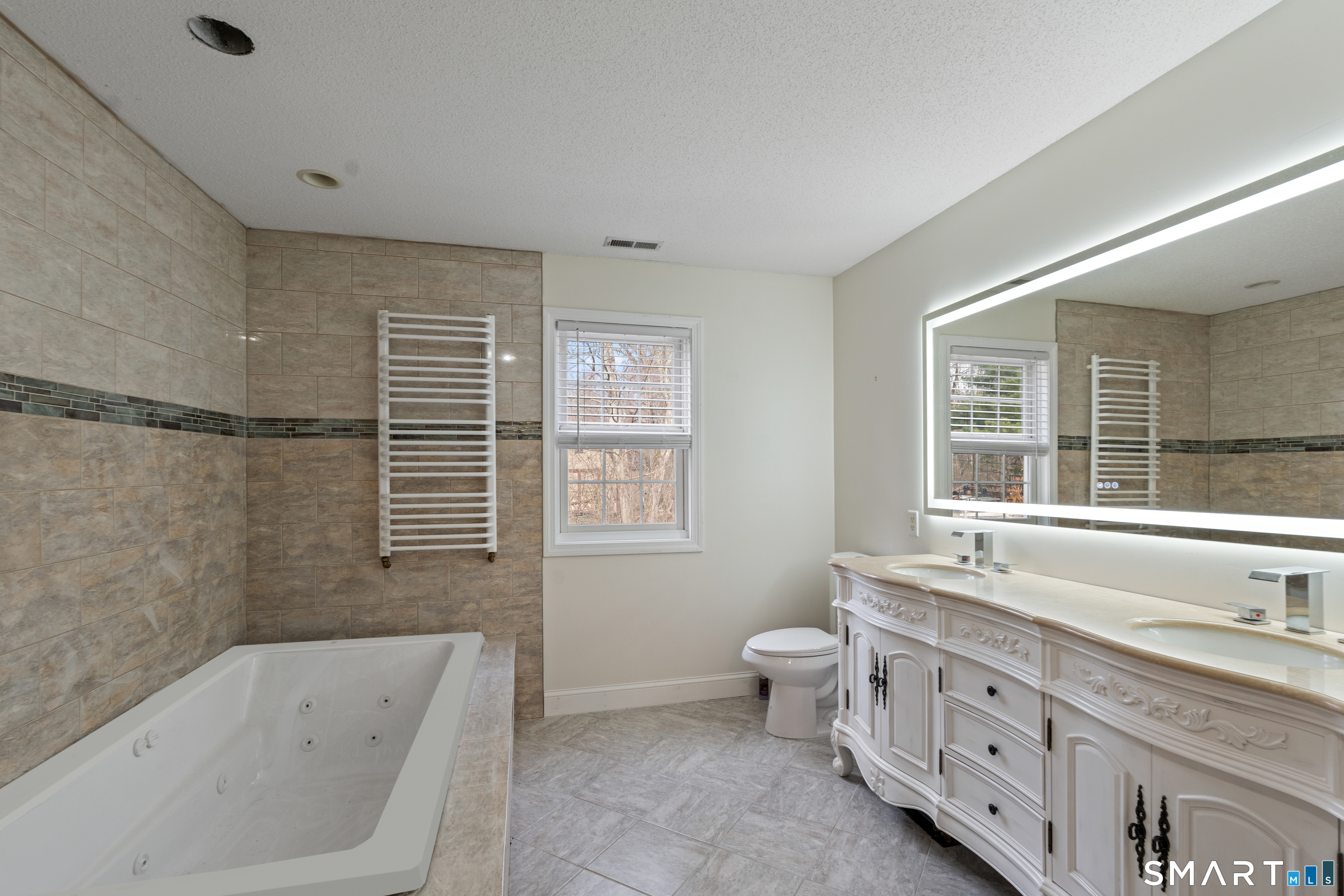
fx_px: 597
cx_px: 672
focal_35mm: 16
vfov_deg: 73.7
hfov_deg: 96.7
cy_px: 448
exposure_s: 1/6
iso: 400
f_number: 8
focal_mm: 16
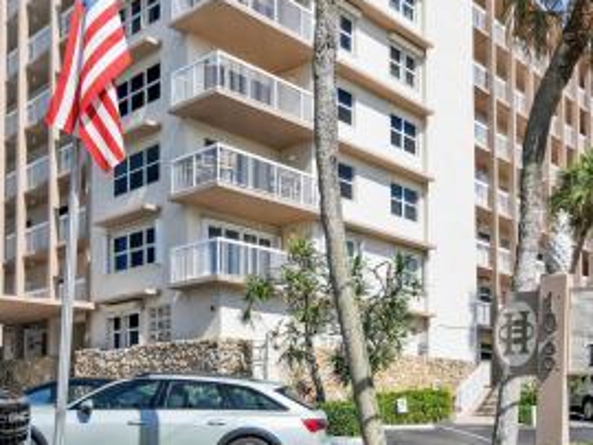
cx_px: 283
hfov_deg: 46.7
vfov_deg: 36.0
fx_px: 686
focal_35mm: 40
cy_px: 252
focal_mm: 25
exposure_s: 1/1000
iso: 125
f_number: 8
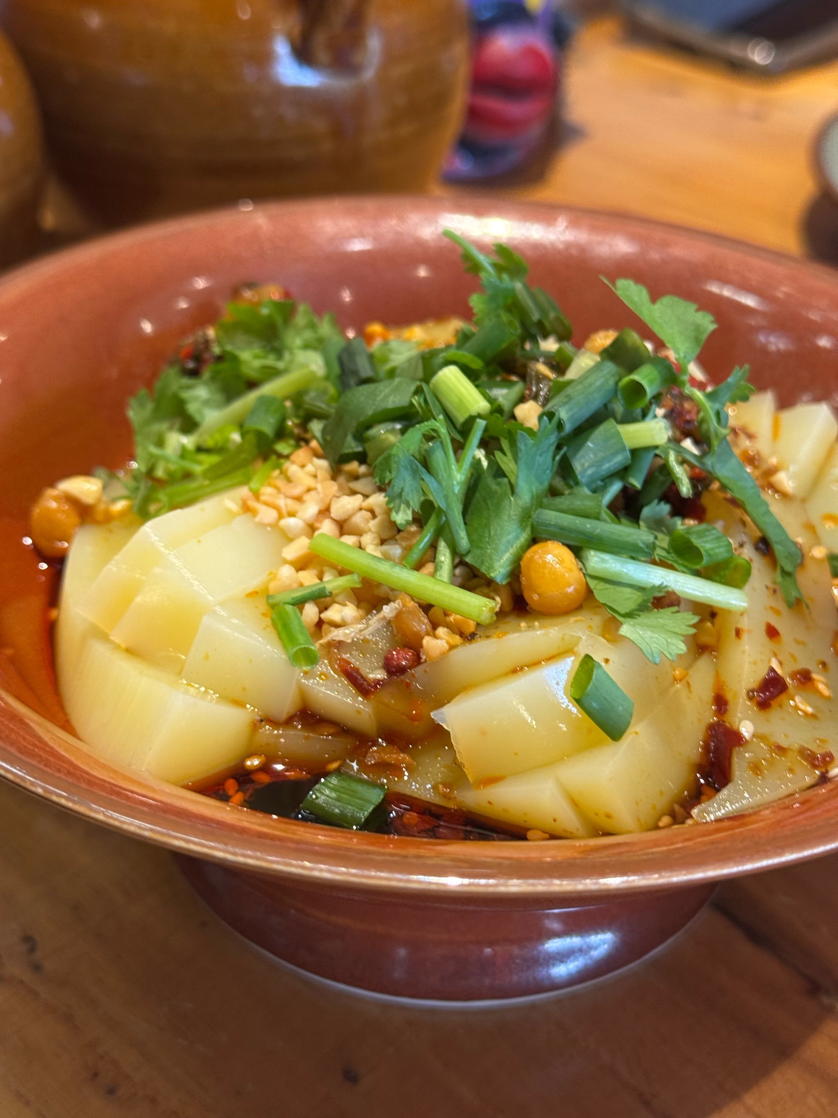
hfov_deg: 30.3
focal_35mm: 48
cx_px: 419
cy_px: 559
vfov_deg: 39.7
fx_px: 1549
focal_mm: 6.76
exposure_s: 1/50
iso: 125
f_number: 1.78
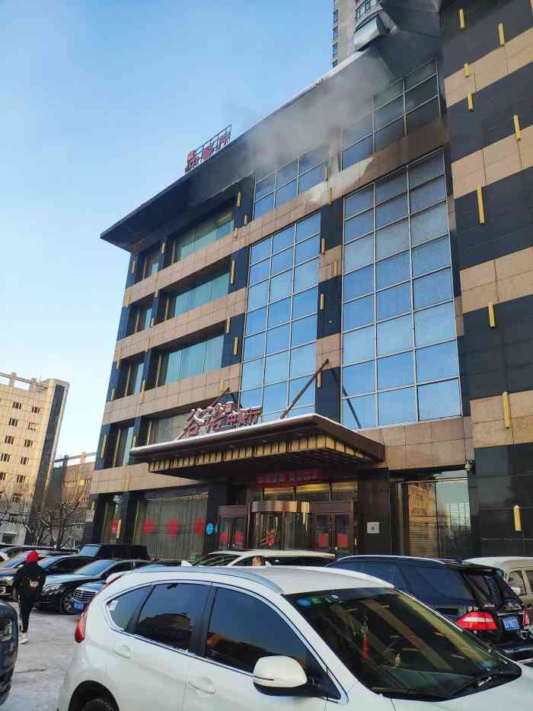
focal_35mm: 21
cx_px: 266
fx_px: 431
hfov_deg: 63.5
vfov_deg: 79.0
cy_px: 356
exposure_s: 1/303
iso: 100
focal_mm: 4.22
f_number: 1.8
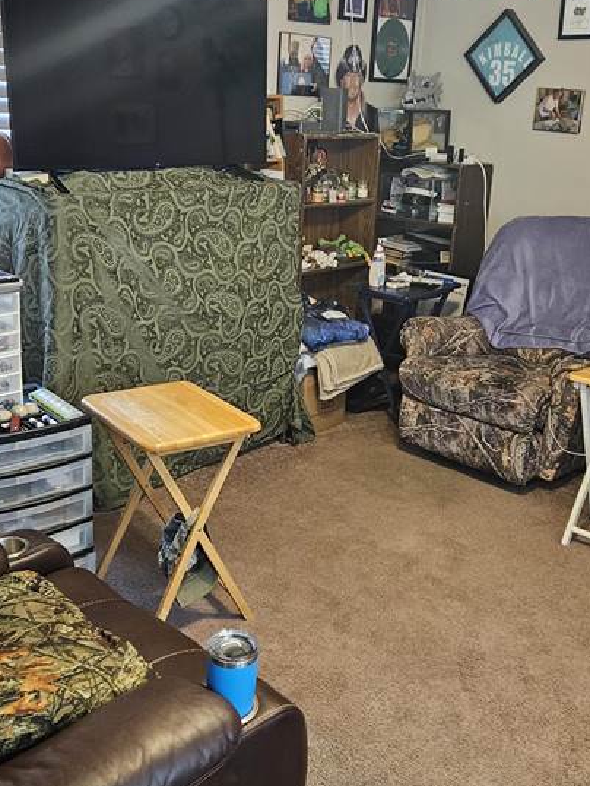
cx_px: 329
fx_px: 931
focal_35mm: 41
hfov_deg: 35.1
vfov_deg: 45.7
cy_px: 375
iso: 800
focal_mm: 5.4
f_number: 1.8
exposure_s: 1/60
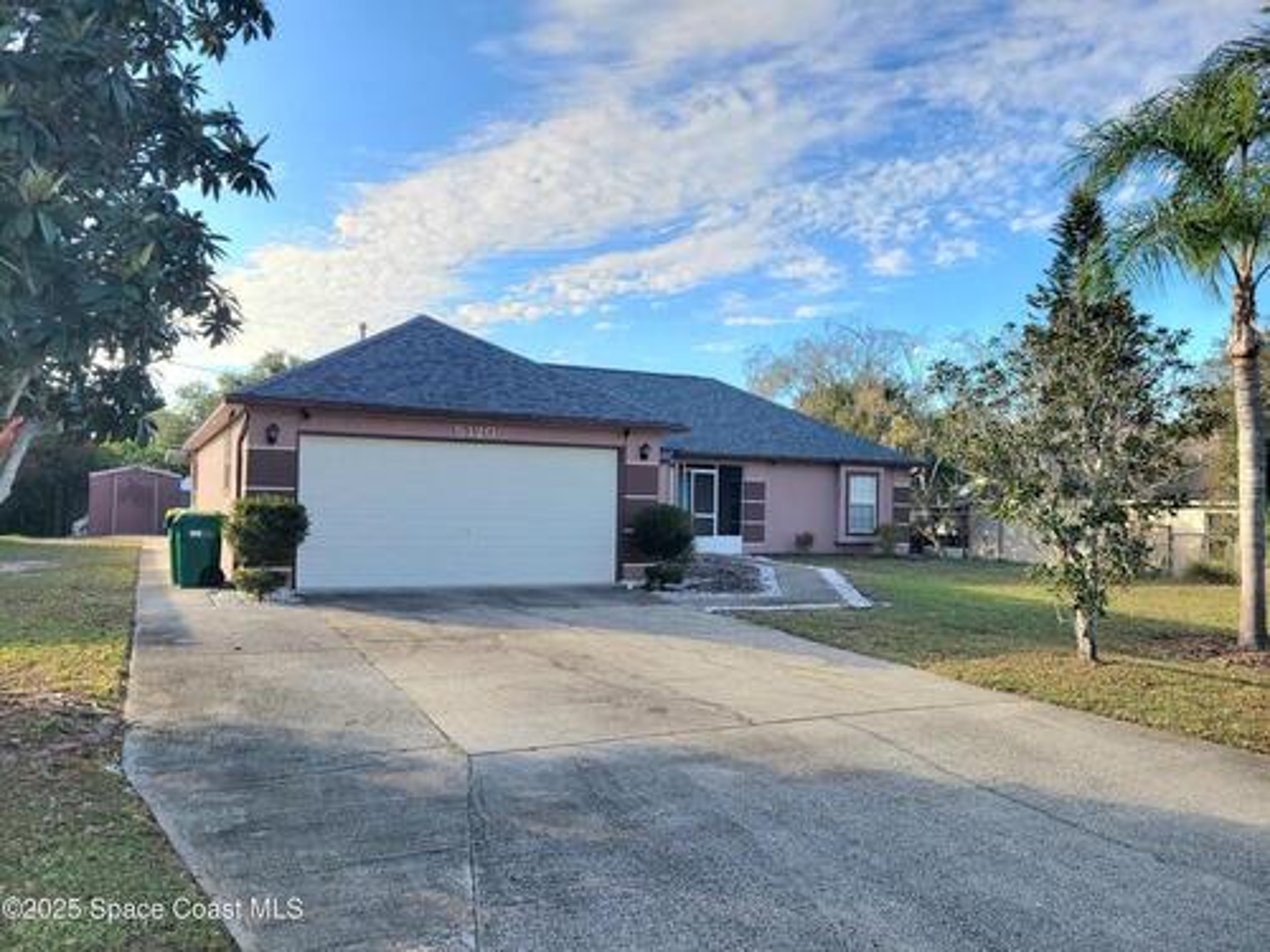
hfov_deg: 67.3
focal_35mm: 26
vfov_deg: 53.1
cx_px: 635
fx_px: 954
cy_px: 476
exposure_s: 1/1429
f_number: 1.8
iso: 40
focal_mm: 5.4
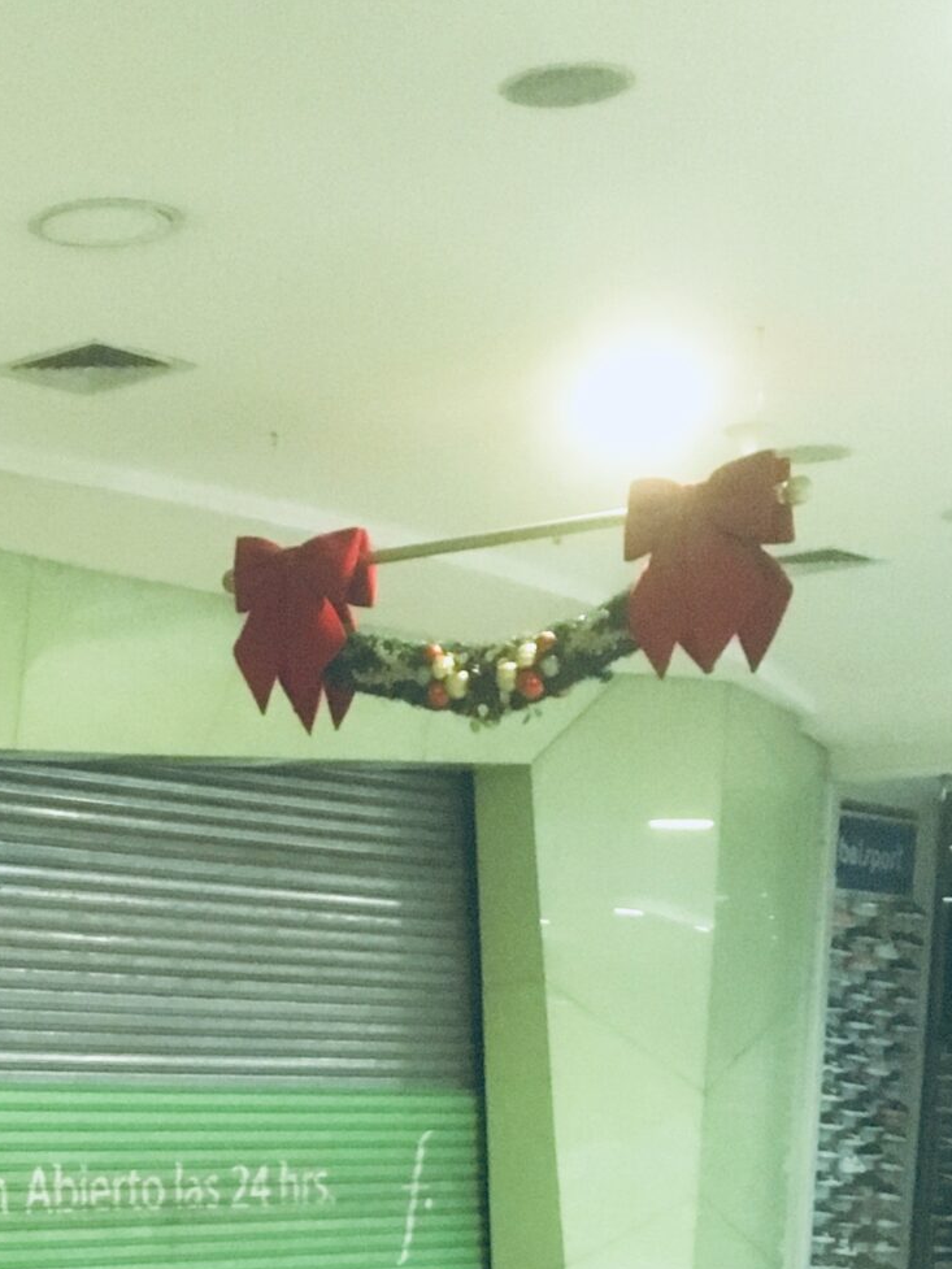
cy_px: 1574
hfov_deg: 18.4
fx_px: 2786
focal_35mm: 76
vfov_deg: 23.2
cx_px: -201
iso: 250
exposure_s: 1/17
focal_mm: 4.15
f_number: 2.2
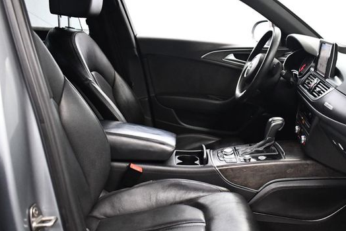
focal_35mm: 44
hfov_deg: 44.2
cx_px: 210
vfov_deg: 30.5
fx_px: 423
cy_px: 141
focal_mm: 18
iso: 3200
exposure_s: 1/100
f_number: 3.5
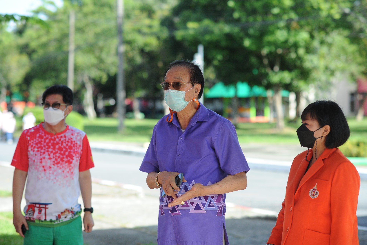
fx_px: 866
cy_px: 122
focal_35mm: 85
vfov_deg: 16.1
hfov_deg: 23.9
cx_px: 184
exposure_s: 1/8000
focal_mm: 85
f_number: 2.8
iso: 1600
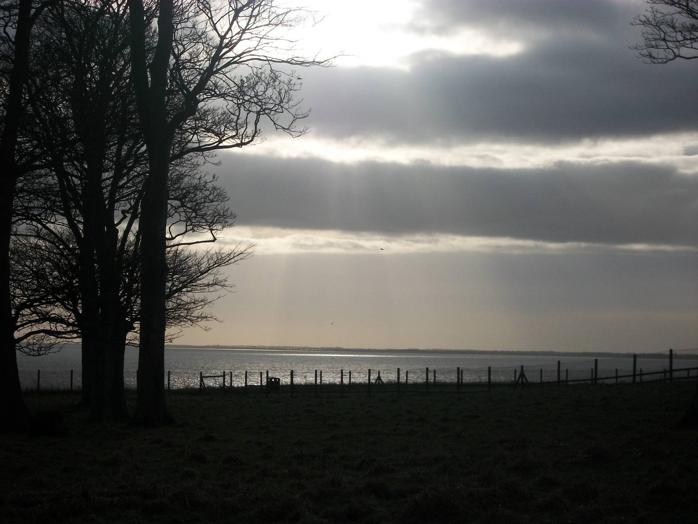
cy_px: 262
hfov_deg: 20.4
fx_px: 1936
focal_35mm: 96
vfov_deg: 15.4
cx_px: 349
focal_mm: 17.1
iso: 80
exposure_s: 1/500
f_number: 5.2
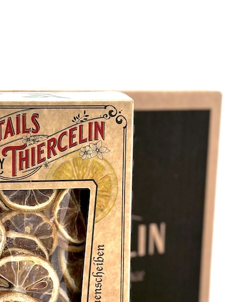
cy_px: 227
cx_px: 23
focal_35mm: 89
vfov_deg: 21.8
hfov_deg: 16.4
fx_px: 775
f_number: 1.78
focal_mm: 6.86
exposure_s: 1/60
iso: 125
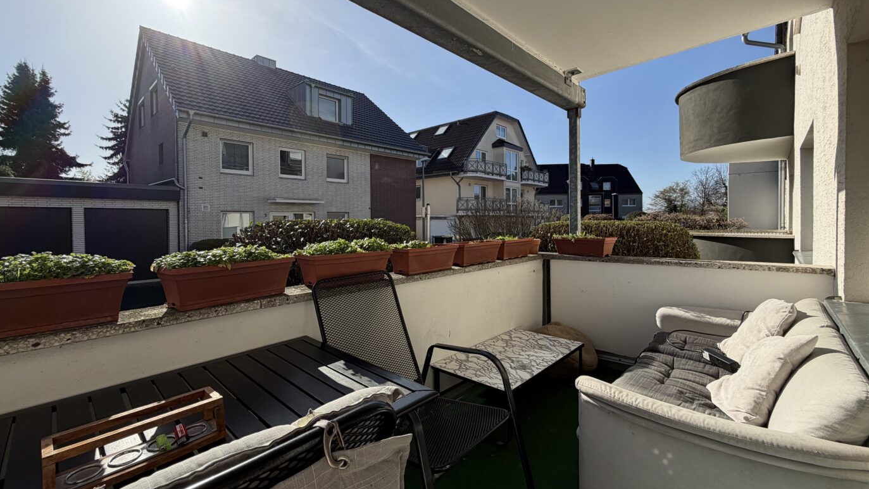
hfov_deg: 99.3
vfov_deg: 67.0
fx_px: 369
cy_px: 224
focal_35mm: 16
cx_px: 420
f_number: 2.2
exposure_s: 1/1001
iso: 25
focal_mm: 2.22
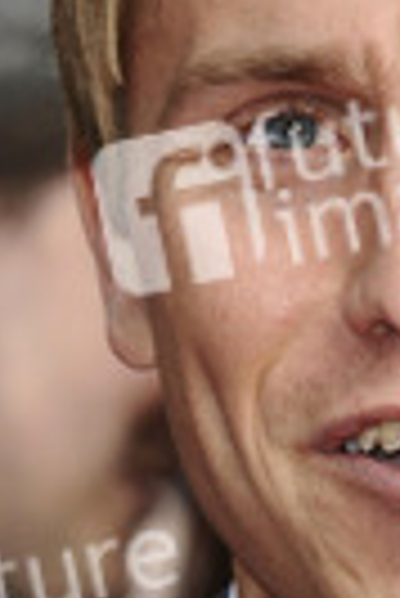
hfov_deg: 2.4
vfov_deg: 3.5
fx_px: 9741
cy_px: 414
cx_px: 456
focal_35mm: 586
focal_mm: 130
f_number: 5
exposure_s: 1/200
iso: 320
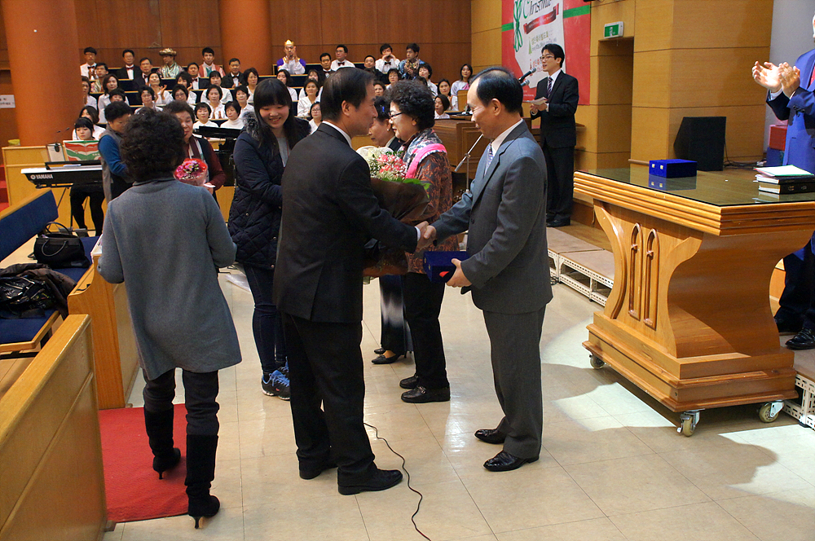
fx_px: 814
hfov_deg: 53.2
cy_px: 270
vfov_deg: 36.8
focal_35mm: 36
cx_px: 408
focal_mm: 24
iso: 3200
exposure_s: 1/100
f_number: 4.5
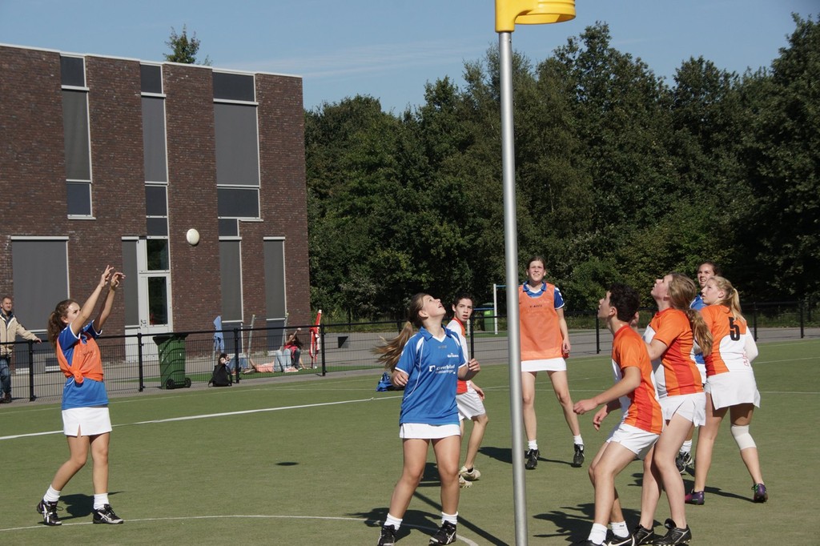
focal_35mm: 82
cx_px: 410
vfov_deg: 16.5
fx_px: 1878
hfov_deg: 24.6
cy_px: 273
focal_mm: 55
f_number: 10
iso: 200
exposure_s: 1/640
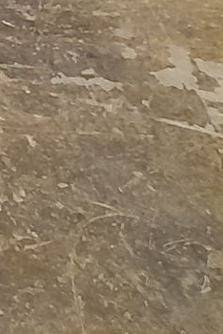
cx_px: -635
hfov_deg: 7.1
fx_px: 1409
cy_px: -349
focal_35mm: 152
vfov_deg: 11.9
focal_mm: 4.6
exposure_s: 1/50
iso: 400
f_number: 2
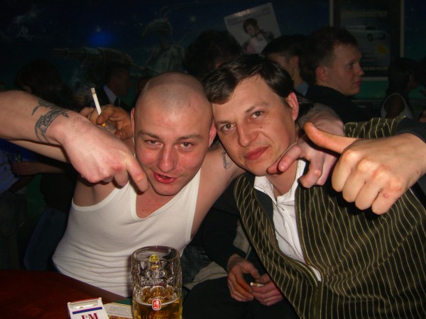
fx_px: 468
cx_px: 213
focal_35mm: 38
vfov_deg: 37.7
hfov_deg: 49.0
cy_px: 160
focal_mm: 7.9
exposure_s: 1/60
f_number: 2.8
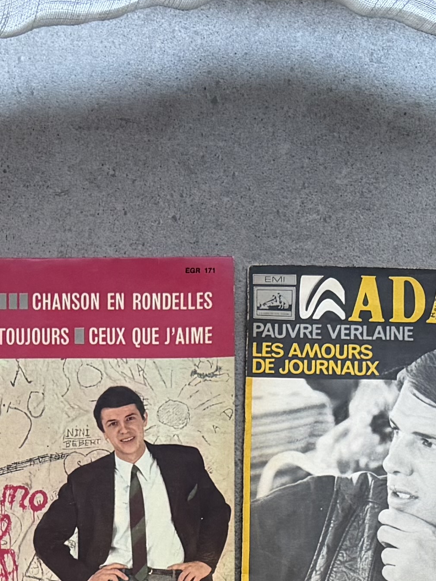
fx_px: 1713
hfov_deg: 14.0
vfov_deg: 17.5
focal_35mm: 102
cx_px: -122
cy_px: 851
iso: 200
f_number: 1.78
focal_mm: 6.76
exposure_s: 1/77
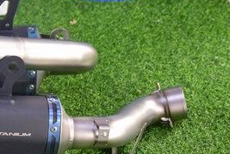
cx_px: -71
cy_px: 104
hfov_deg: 17.5
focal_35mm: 109
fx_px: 698
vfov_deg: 12.6
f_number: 3
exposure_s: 1/30
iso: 1000
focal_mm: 24
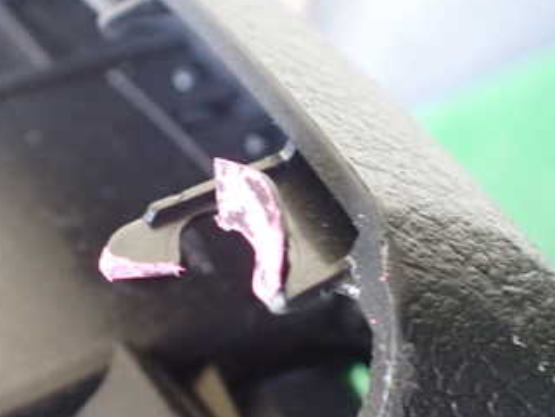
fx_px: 898
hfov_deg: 34.3
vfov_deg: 26.1
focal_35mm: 56
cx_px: 244
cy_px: 228
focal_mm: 5.4
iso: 800
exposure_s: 1/60
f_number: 2.3
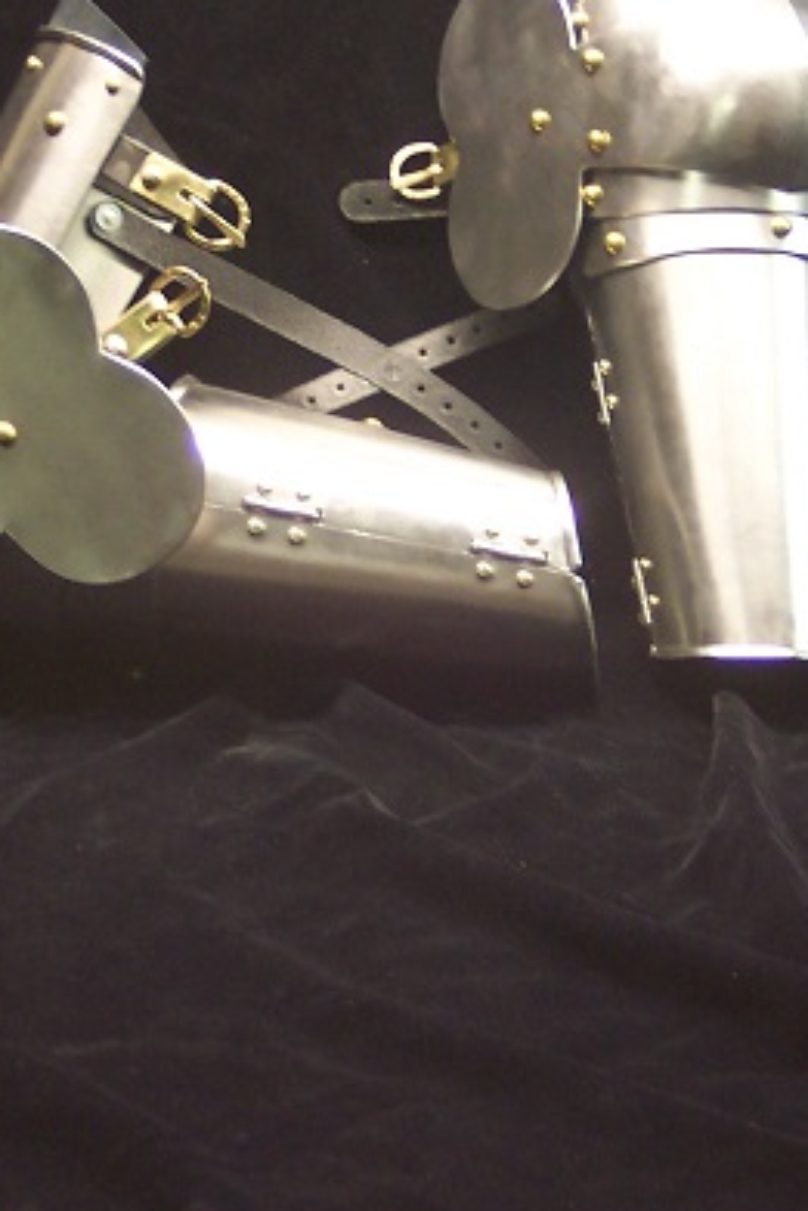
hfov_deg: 15.2
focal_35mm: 90
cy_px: 294
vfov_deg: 22.4
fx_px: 3027
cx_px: 471
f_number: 3.4
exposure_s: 1/8
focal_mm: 10.7
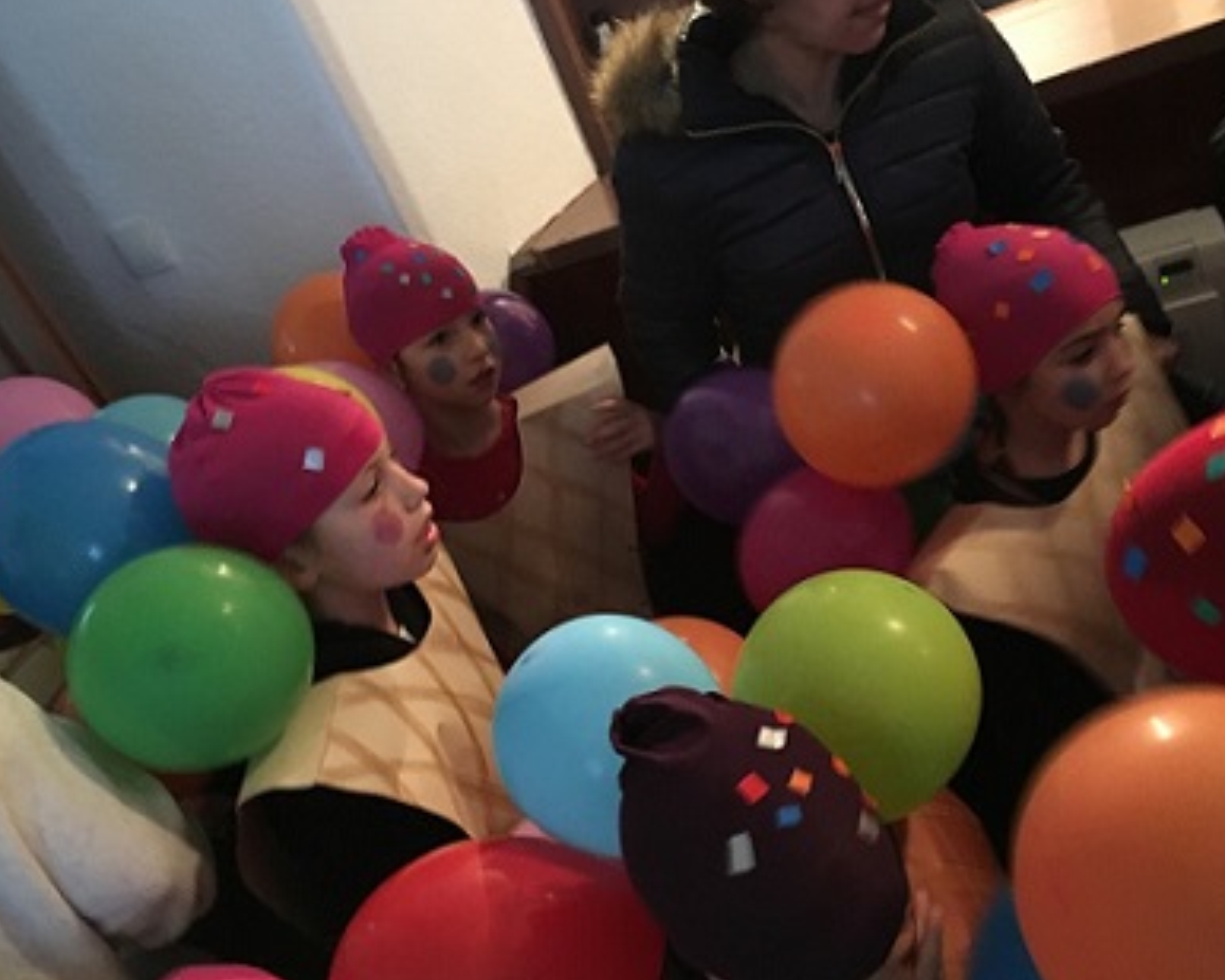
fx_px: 1197
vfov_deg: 44.5
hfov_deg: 54.2
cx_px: 632
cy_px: 525
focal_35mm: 33
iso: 400
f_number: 2.2
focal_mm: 4.15
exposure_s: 1/17
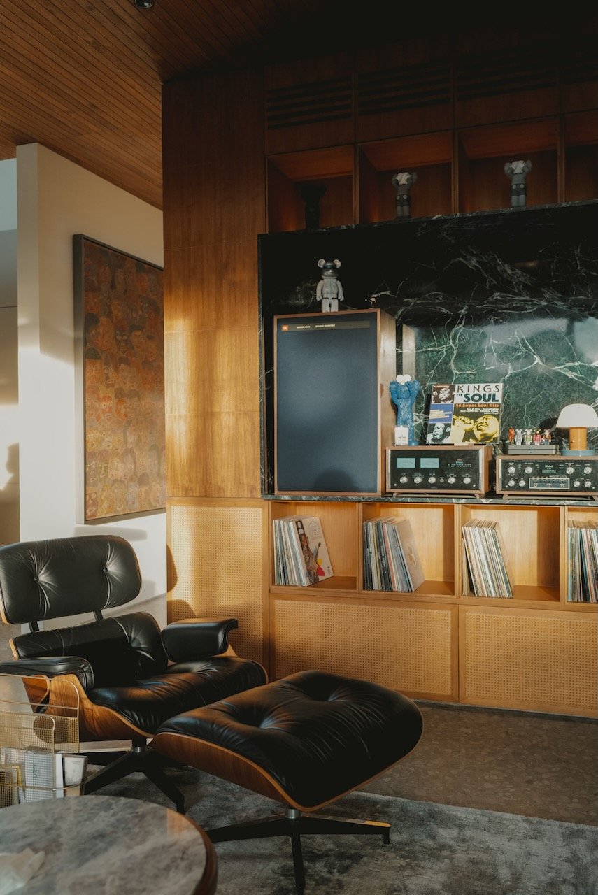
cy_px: 448
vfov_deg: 65.4
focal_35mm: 28
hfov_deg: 46.5
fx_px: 697
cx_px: 299
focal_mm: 28
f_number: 2.8
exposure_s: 1/125
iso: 800
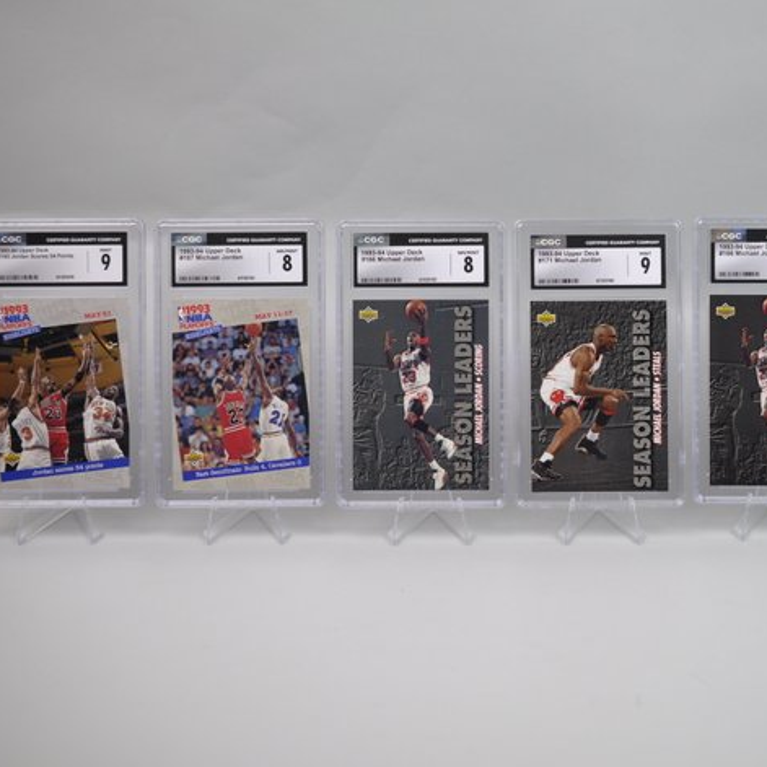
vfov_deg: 22.5
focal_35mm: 77
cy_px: 384
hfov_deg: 22.4
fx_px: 1930
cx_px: 510
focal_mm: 40
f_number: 3.5
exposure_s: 1/50
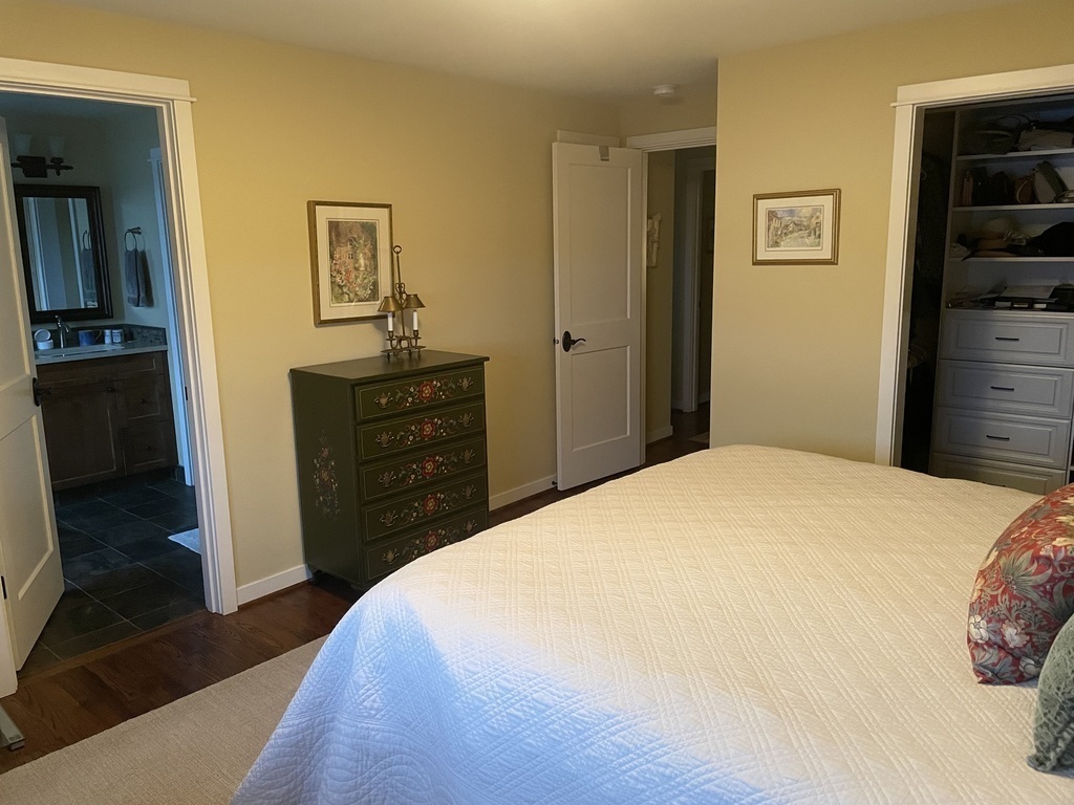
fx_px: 807
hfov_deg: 67.3
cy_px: 402
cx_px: 537
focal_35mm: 26
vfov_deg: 53.1
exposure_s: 1/60
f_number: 1.6
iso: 500
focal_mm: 4.2
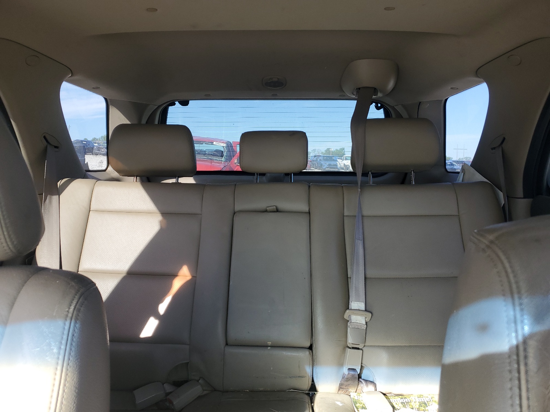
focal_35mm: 26
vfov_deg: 53.1
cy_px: 206
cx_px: 275
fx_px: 413
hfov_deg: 67.3
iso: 50
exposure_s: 1/244
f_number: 1.5
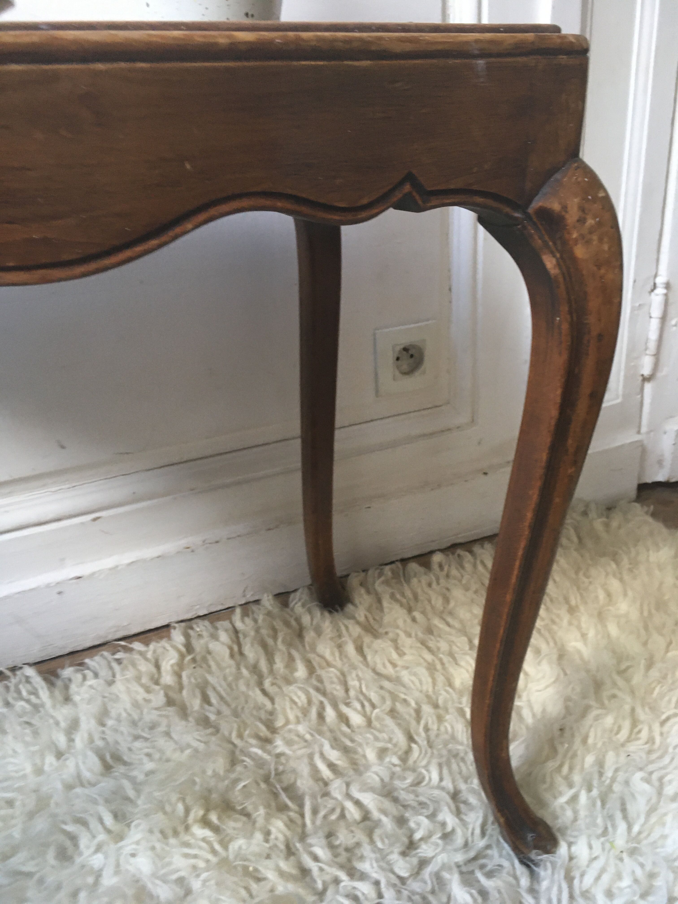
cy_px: 452
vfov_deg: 61.7
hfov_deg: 48.2
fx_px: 757
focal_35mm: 29
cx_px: 339
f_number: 2.2
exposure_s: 1/33
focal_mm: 4.15
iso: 160
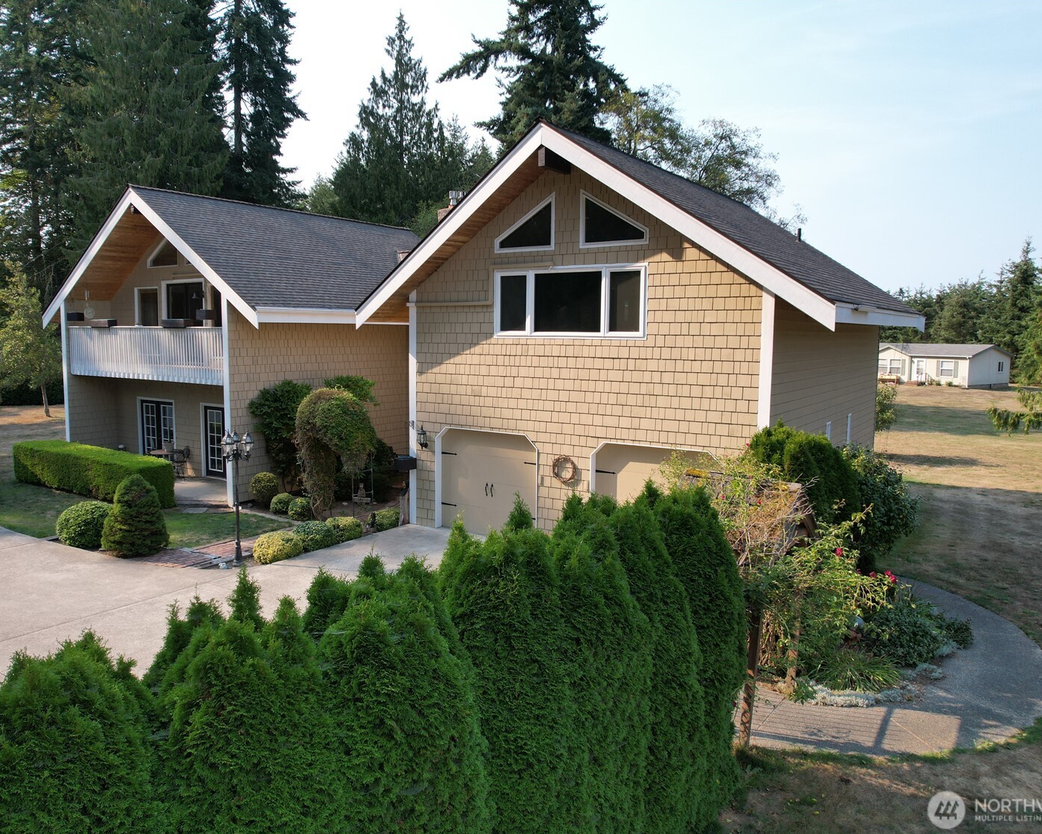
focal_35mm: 25
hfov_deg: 68.0
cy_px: 418
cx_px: 478
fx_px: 771
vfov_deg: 56.8
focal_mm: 8.38
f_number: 2.8
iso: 100
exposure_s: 1/1000
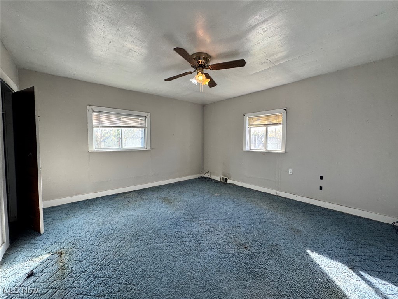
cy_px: 150
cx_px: 199
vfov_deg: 85.7
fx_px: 161
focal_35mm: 14
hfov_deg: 102.1
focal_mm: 2.22
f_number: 2.2
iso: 80
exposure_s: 1/120
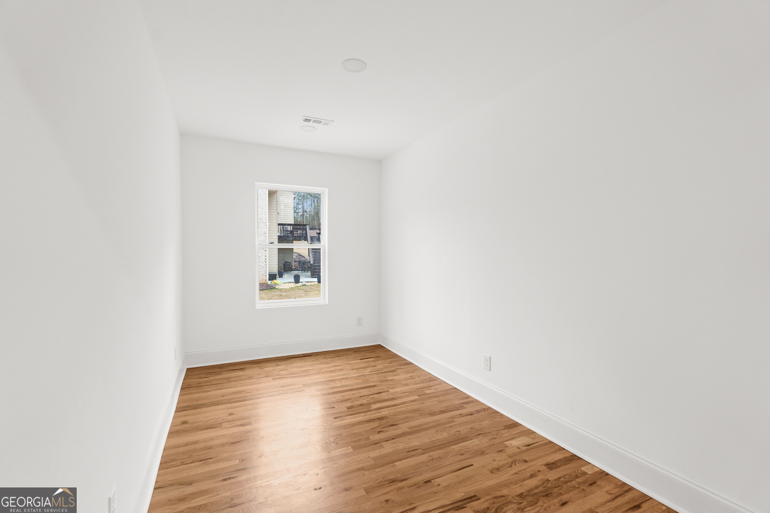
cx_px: 385
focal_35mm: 16
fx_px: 342
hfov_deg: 96.7
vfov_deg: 73.8
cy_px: 256
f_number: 5.6
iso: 1250
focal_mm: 16
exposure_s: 1/20
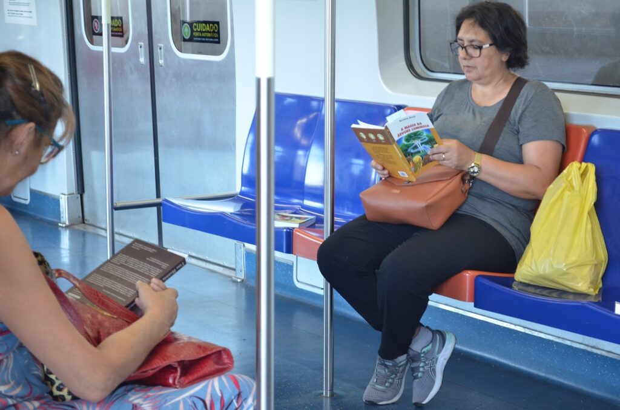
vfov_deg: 16.5
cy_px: 205
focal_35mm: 82
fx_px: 1418
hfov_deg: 24.7
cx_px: 310
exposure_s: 1/40
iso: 800
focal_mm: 55
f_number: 5.6
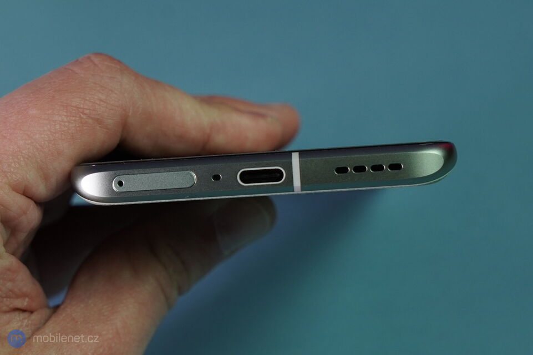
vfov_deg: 28.1
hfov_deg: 41.1
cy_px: 178
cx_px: 266
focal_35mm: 48
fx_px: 710
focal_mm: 48
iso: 800
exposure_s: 1/160
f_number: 6.3
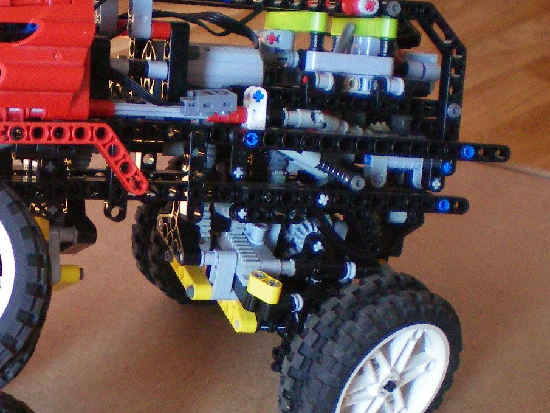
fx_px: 1367
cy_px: 284
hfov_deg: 22.5
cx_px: 131
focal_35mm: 86
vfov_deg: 17.1
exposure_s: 1/60
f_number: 3.1
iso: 160
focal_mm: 6.3
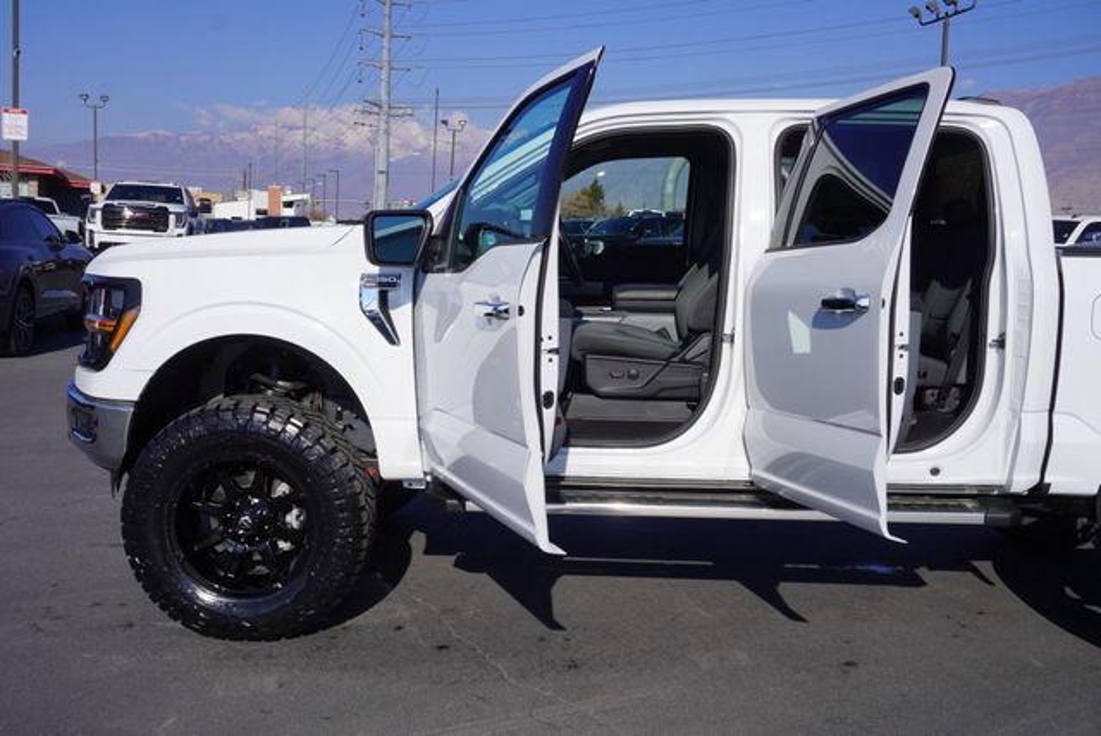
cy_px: 368
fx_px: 1148
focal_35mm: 38
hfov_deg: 51.2
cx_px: 550
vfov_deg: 35.6
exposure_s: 1/250
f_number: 11
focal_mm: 25
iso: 100
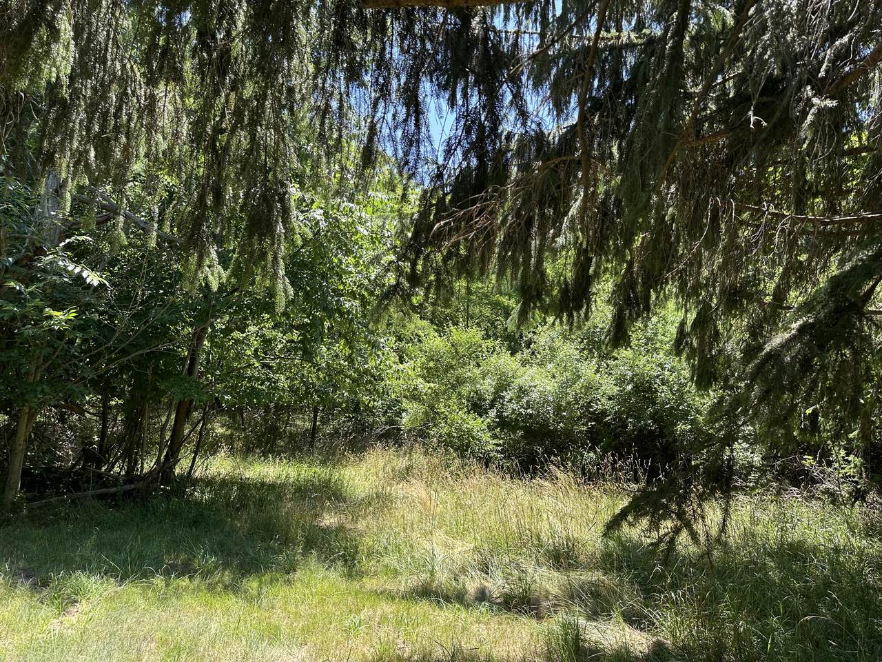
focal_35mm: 24
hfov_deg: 71.6
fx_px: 612
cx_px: 441
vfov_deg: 56.8
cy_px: 331
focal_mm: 6.86
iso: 80
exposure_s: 1/590
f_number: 1.78
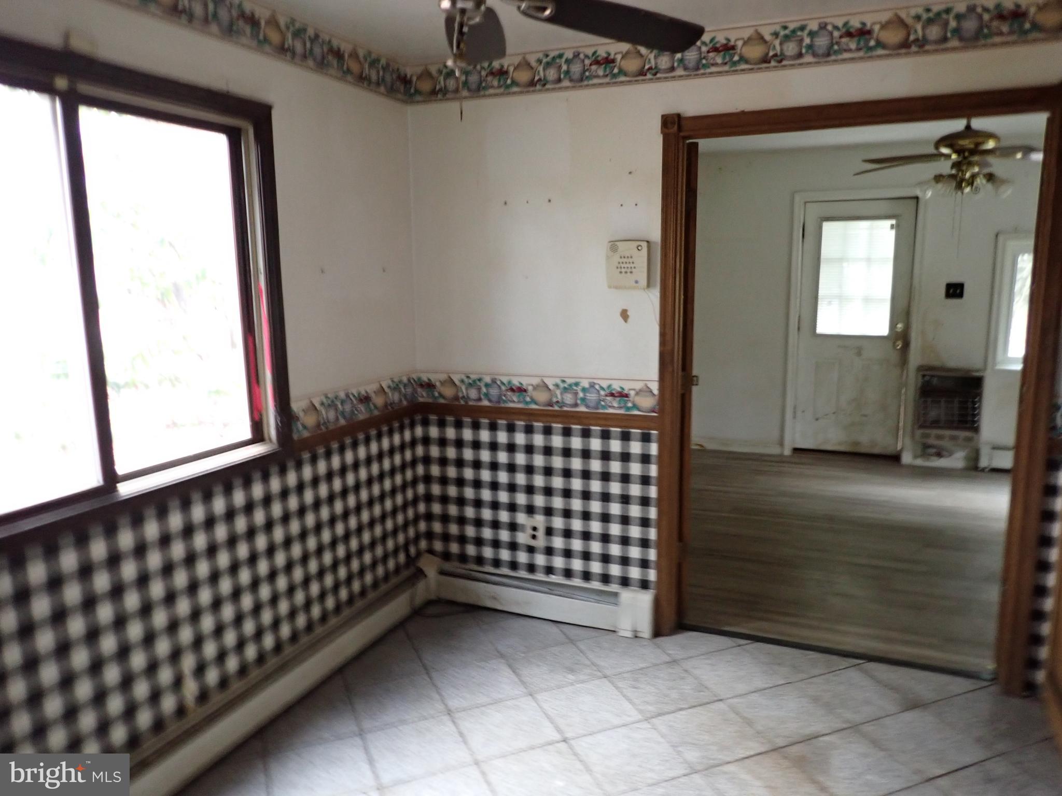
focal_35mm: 25
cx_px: 531
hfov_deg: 69.4
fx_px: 767
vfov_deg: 54.9
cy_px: 398
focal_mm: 4.5
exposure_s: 1/30
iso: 500
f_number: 2
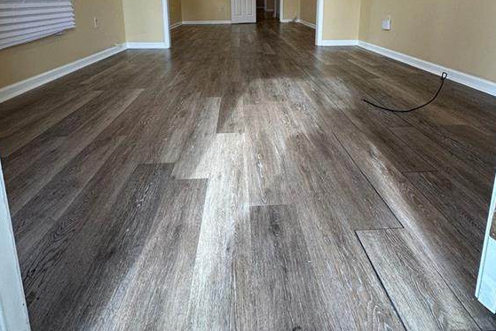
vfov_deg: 55.5
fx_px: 276
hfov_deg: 84.0
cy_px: 47
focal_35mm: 20
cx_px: 253
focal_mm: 2.22
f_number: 2.2
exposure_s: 1/120
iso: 160
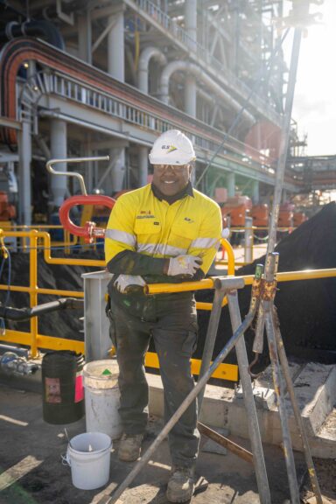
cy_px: 252
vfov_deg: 60.3
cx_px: 168
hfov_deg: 42.3
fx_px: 434
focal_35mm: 31
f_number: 2.8
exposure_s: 1/800
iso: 100
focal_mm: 31
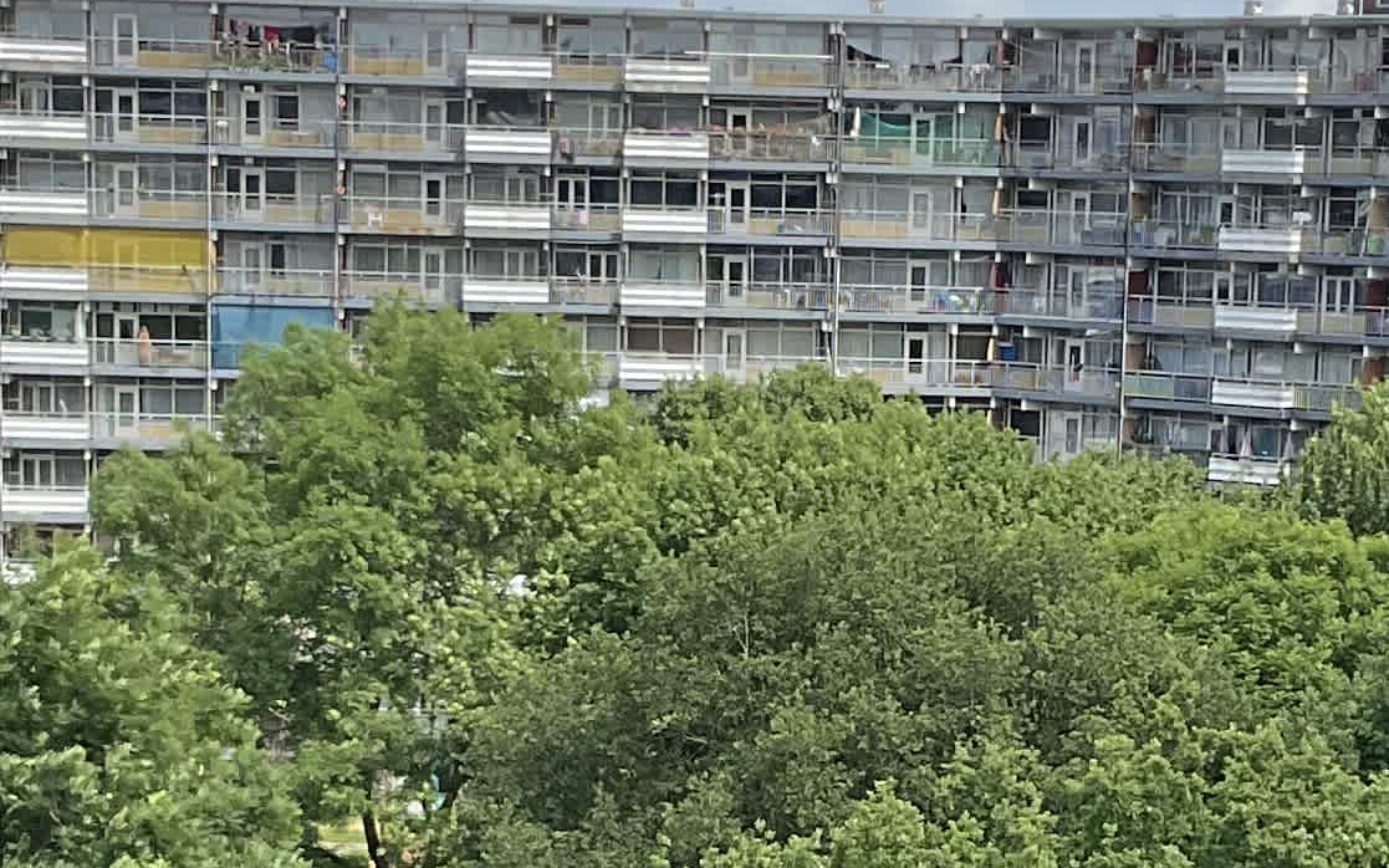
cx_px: 826
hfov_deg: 18.8
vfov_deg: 11.7
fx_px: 4202
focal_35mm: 111
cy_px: 820
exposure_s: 1/1412
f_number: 1.8
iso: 16
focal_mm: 3
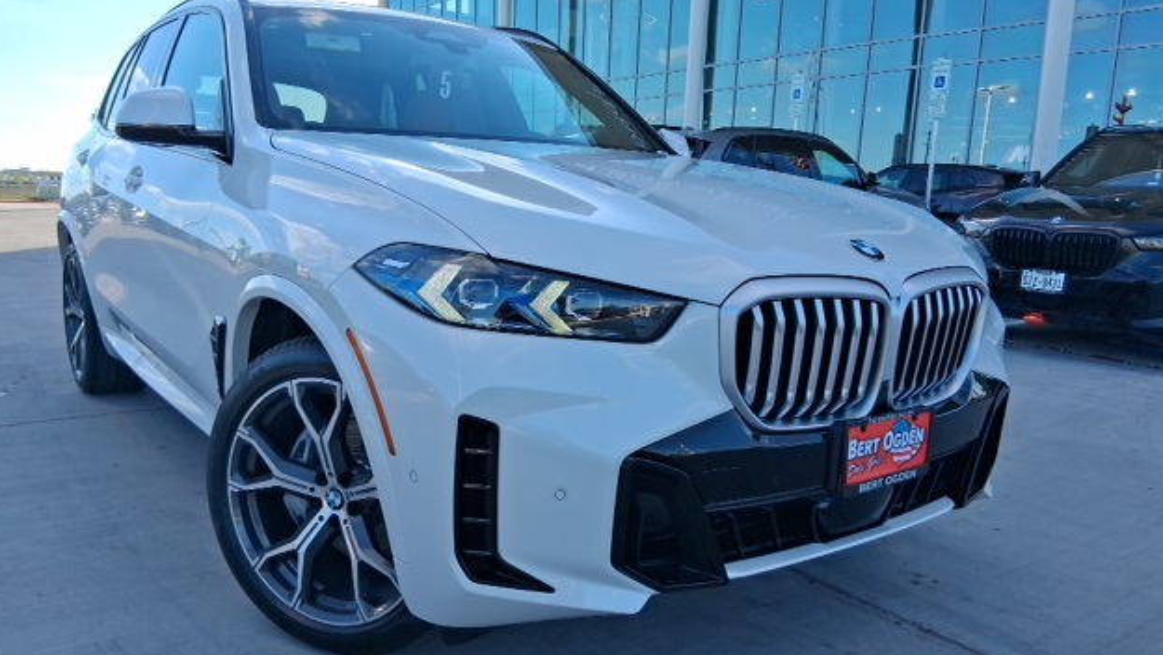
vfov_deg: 40.1
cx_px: 582
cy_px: 383
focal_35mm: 29
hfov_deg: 66.1
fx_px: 895
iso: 25
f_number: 1.8
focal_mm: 3.98
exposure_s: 1/534
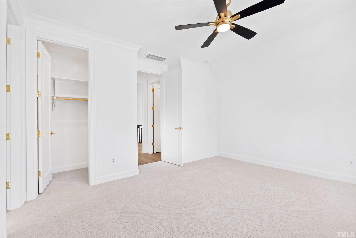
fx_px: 148
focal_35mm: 15
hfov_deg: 100.4
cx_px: 178
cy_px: 119
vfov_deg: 77.3
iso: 100
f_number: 8
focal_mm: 10
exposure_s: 1/10
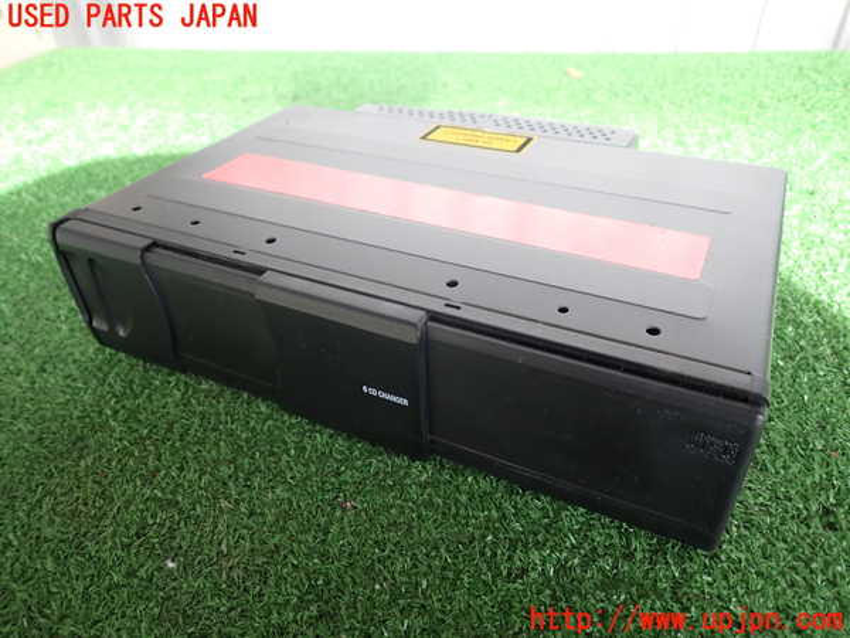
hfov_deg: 69.4
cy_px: 319
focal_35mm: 25
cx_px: 425
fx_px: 614
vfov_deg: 54.9
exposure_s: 1/60
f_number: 2
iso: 100
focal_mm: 4.5
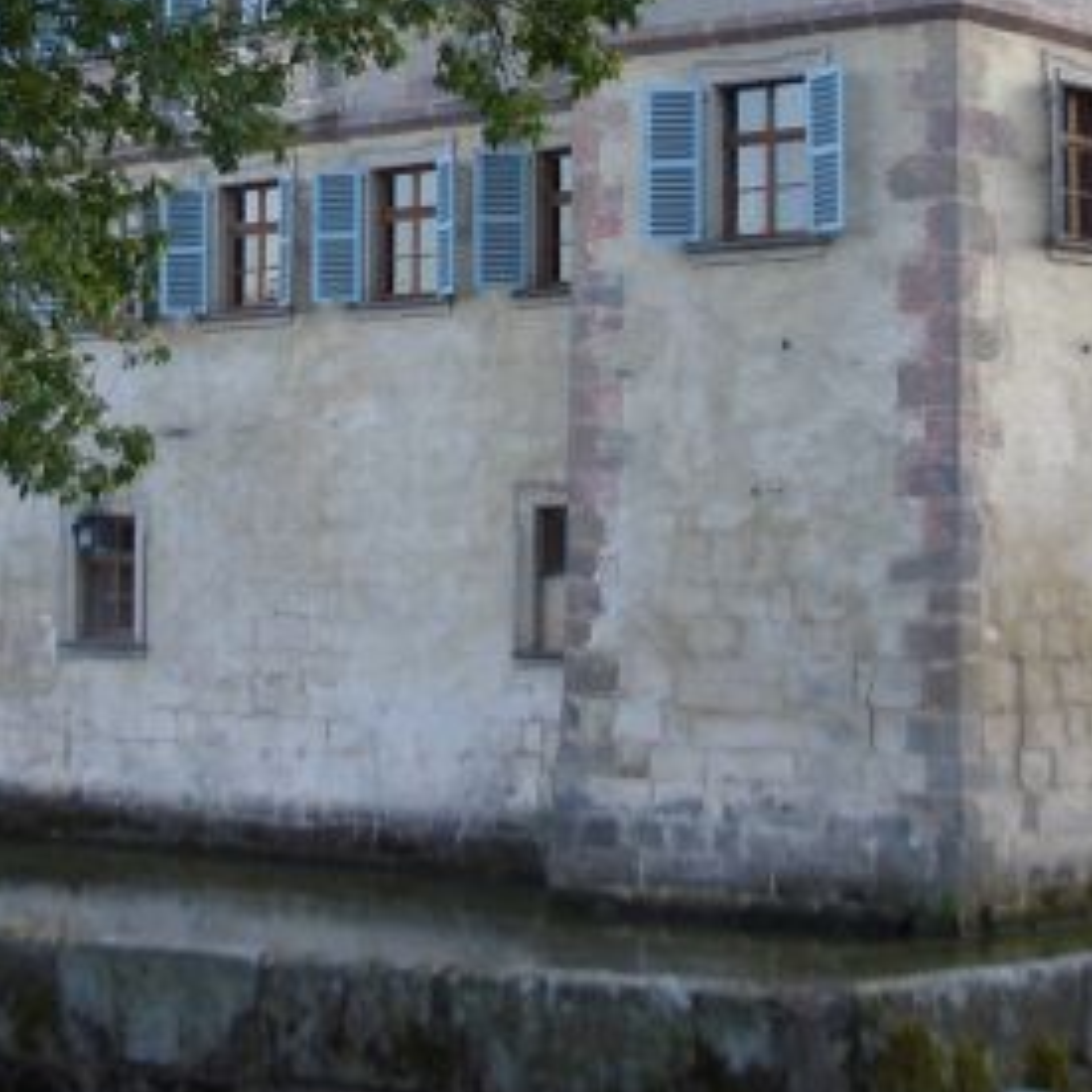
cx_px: 496
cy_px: 95
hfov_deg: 19.3
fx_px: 3212
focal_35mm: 90
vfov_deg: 18.9
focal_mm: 5.8
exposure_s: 1/80
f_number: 2.6
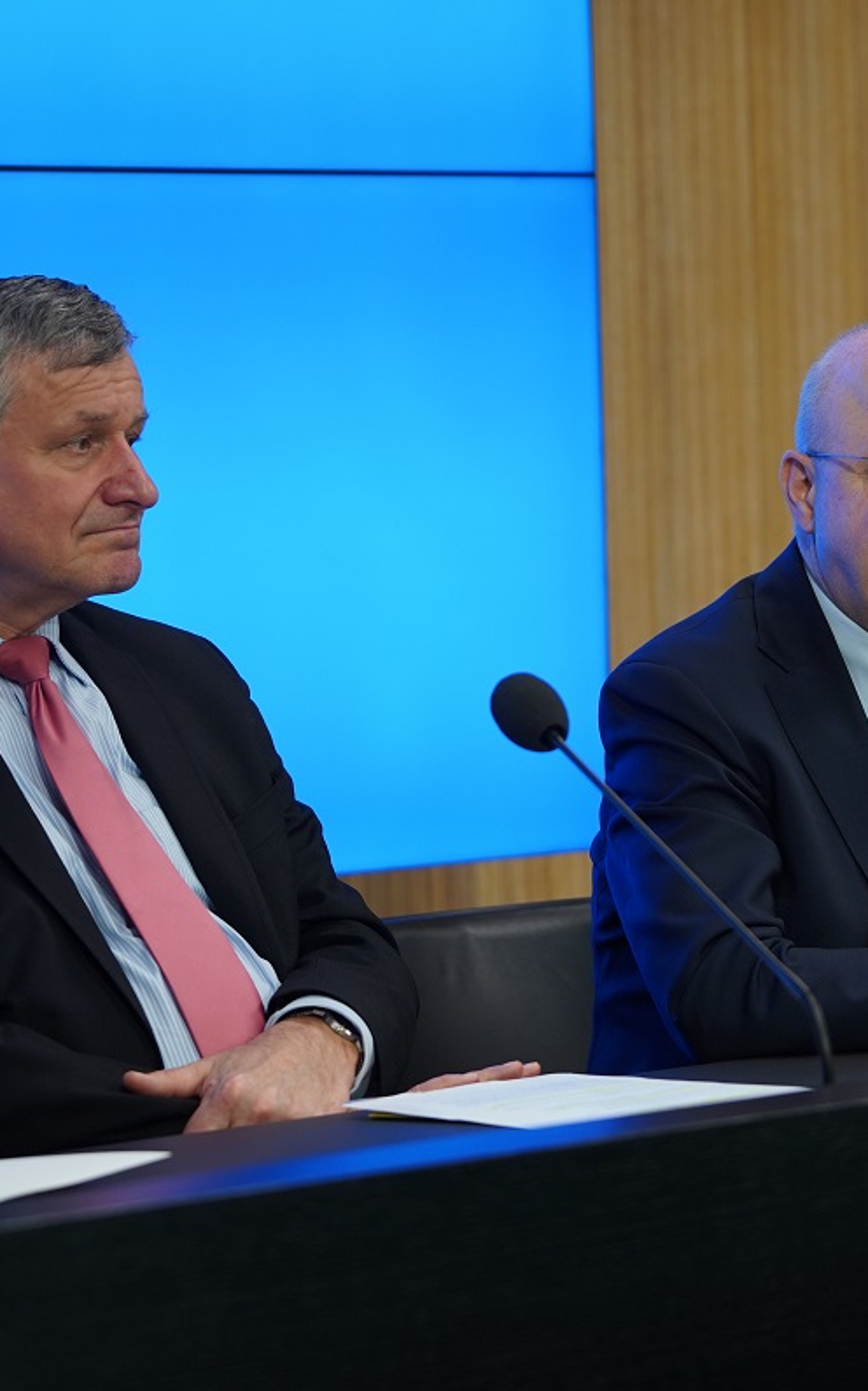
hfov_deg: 7.5
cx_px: 555
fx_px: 6588
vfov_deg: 12.0
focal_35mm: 174
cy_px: 696
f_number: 4
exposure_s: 1/80
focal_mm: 113
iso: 400
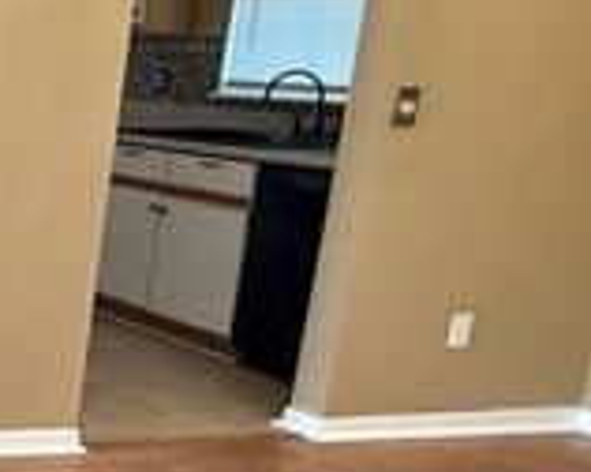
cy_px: 262
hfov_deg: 19.8
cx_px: -541
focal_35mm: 61
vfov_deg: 24.9
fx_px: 1066
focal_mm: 2.22
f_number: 2.2
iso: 160
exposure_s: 1/99
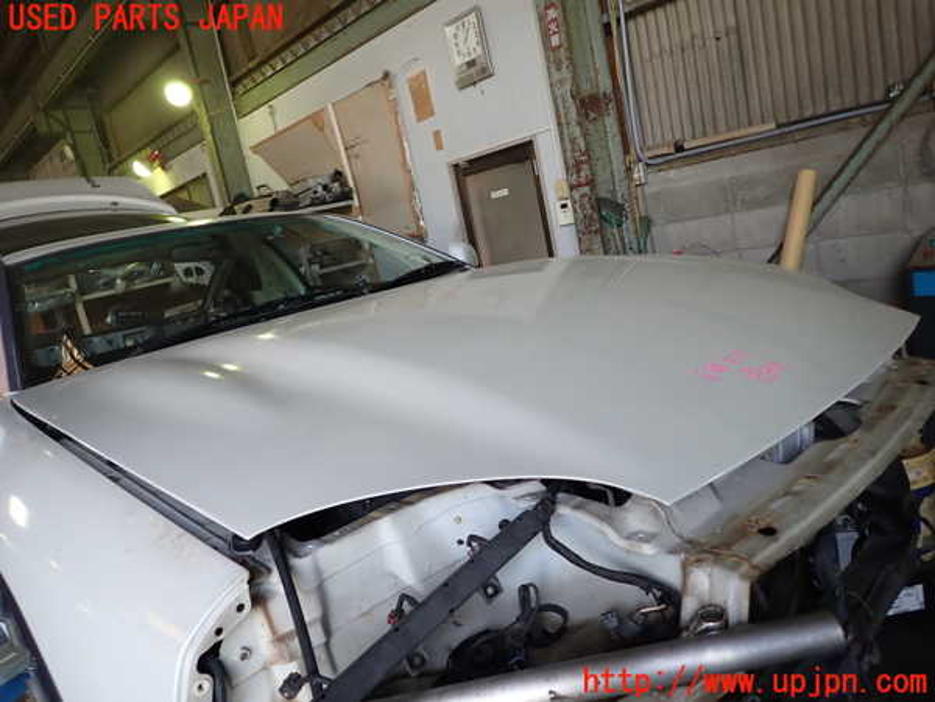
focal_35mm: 25
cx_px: 468
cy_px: 351
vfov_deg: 54.9
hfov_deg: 69.4
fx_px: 675
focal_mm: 4.5
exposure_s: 1/80
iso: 100
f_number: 2
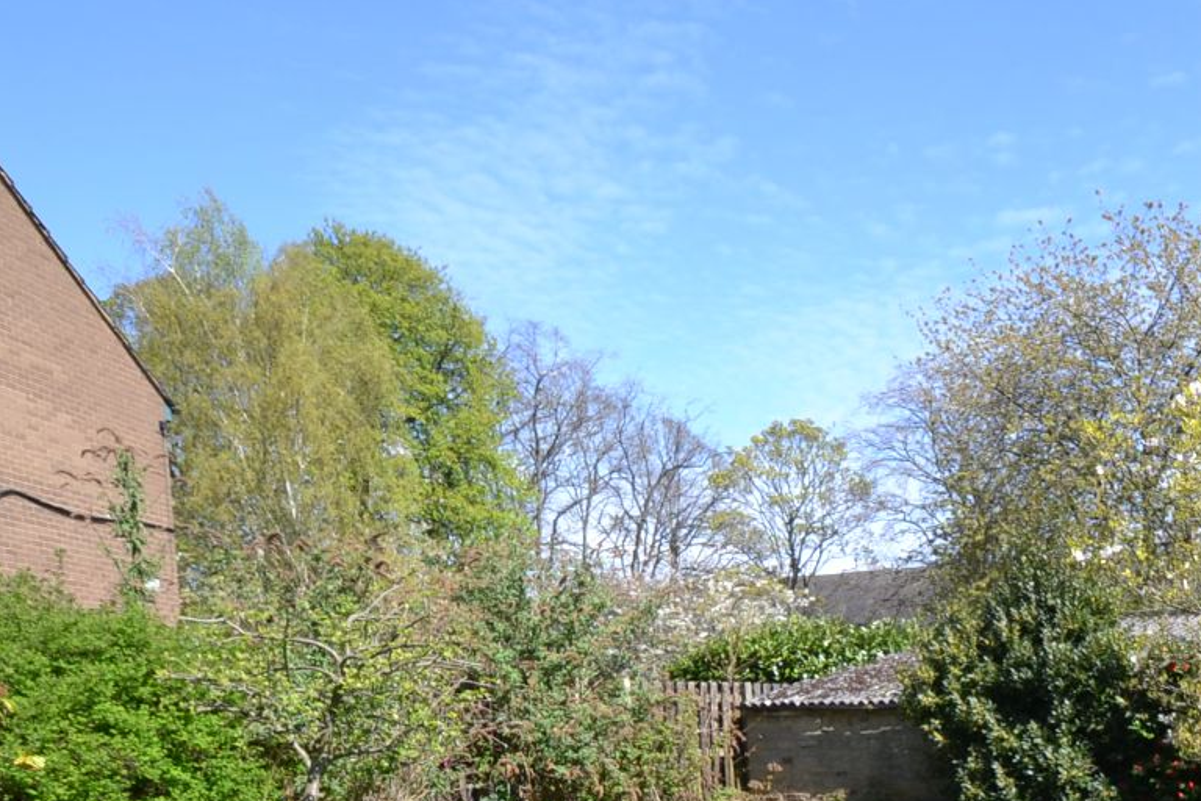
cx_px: 1048
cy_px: 863
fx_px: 1334
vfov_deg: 30.2
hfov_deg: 44.7
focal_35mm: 40
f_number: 6.3
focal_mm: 10
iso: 100
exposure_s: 1/160
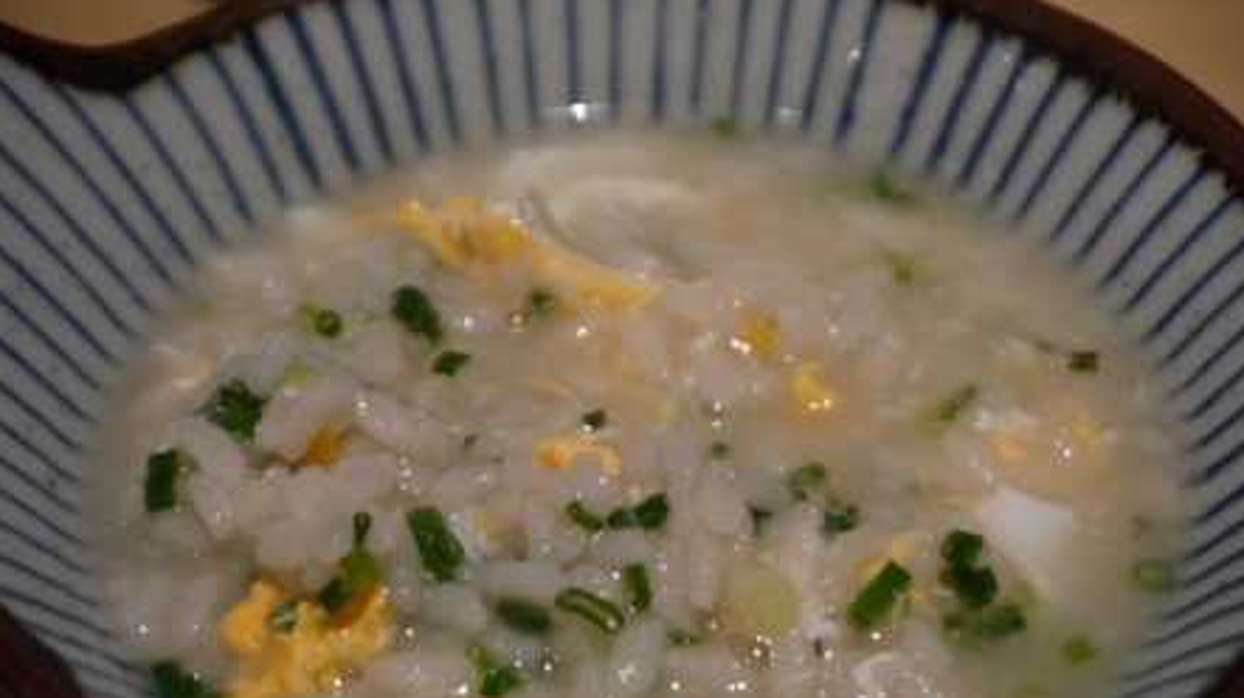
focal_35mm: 84
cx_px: 622
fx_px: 2769
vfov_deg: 14.4
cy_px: 400
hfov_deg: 25.3
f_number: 5.6
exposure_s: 1/80
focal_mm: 38
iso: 1250
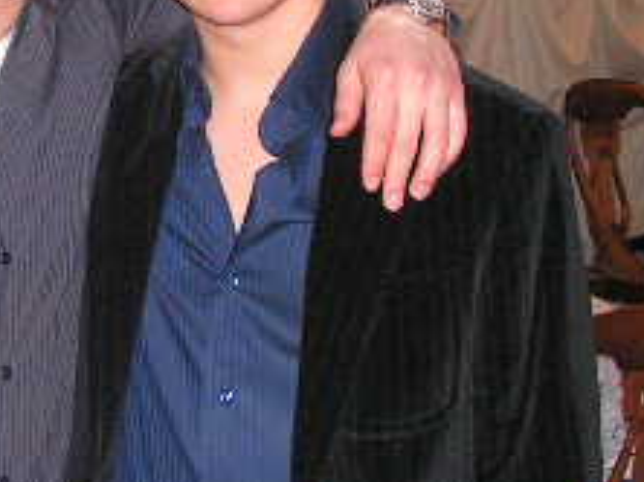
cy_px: 177
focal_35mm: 127
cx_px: 55
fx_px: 2360
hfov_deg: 15.3
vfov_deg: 11.6
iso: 200
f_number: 3.2
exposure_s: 1/40
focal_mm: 7.4
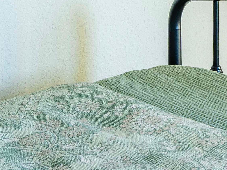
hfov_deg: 17.6
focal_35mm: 98
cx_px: 360
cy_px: -122
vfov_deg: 13.7
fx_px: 643
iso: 250
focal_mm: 14
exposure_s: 1/2.5
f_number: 9
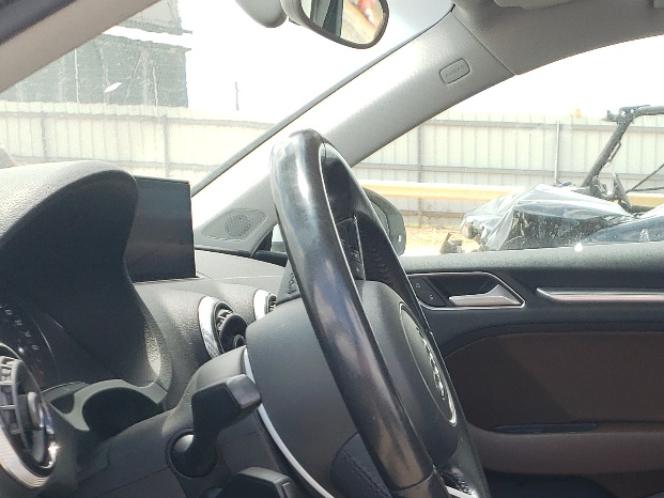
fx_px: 1285
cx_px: 550
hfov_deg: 28.2
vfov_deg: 20.7
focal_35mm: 67
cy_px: 577
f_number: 1.5
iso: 50
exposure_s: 1/556
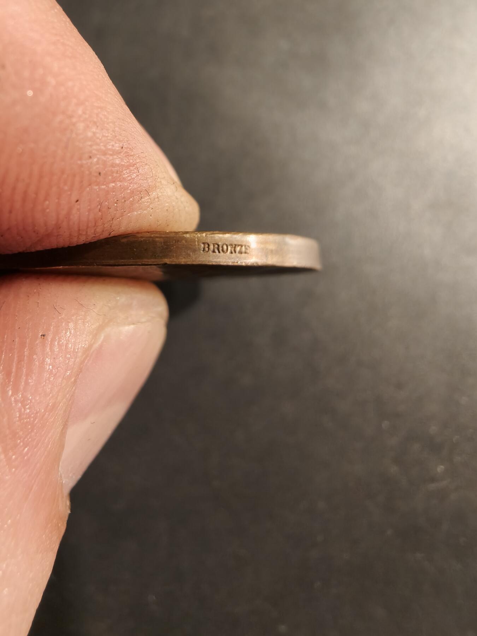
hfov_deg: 58.9
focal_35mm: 23
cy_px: 318
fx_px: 423
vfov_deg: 73.9
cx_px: 238
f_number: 2
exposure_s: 1/77.5
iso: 250
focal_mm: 2.32
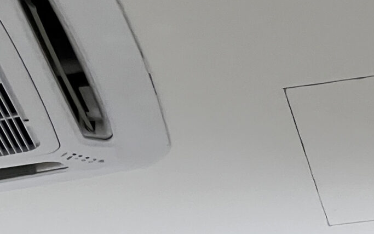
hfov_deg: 6.7
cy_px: 85
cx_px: -324
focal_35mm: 306
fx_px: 3119
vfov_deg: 4.3
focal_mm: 9
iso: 200
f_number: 2.8
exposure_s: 1/100
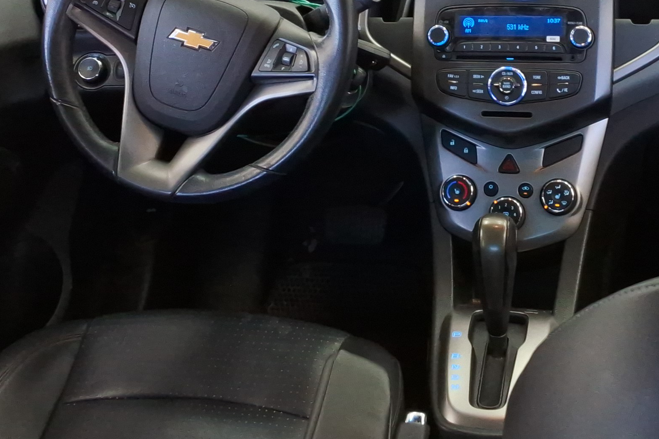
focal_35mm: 61
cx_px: 425
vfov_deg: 21.5
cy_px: 5
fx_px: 1117
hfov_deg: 32.7
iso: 51
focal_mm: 2.91
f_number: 1.9
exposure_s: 1/60
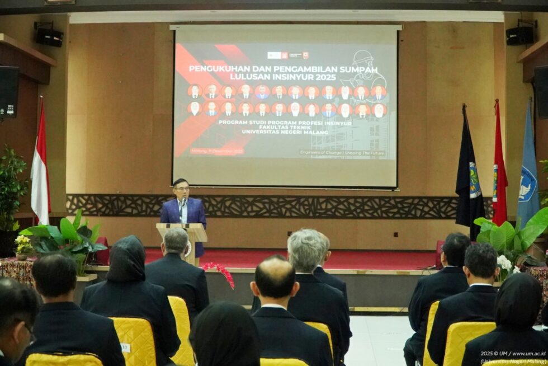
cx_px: 274
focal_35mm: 55
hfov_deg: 36.2
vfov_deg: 24.6
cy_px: 183
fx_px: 837
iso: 12800
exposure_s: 1/160
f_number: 4
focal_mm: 37
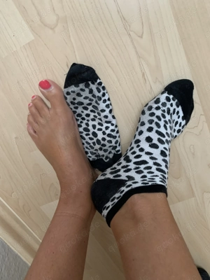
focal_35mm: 26
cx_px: 105
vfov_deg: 67.3
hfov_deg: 53.1
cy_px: 140
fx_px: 210
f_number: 1.8
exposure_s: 1/40
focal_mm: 4.25
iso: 400
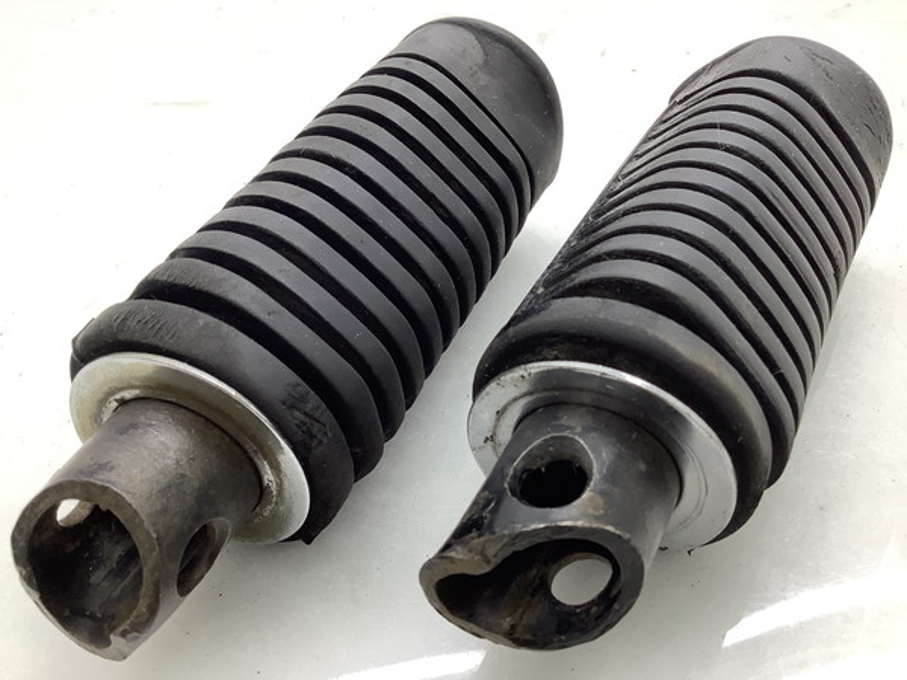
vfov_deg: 45.4
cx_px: 454
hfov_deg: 58.4
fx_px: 812
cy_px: 340
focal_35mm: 31
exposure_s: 1/120
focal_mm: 3.3
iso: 64
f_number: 2.4
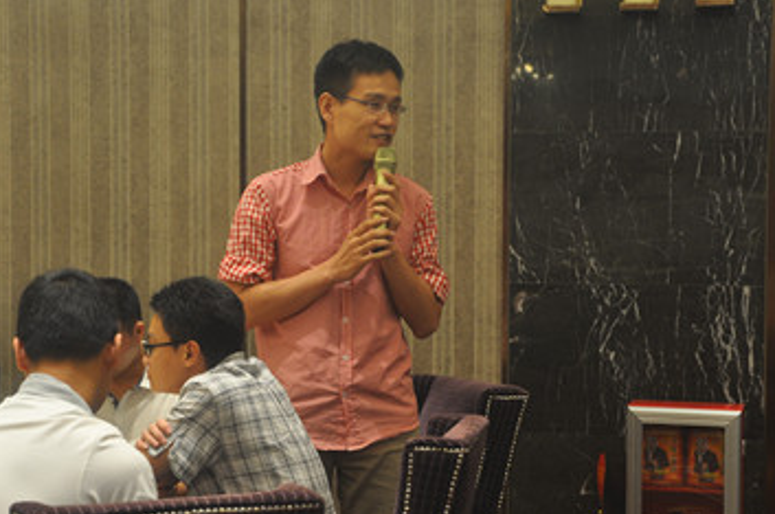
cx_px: 347
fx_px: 2192
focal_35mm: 102
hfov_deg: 20.0
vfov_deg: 13.4
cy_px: 275
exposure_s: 1/20
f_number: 4.8
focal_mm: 48
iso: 400
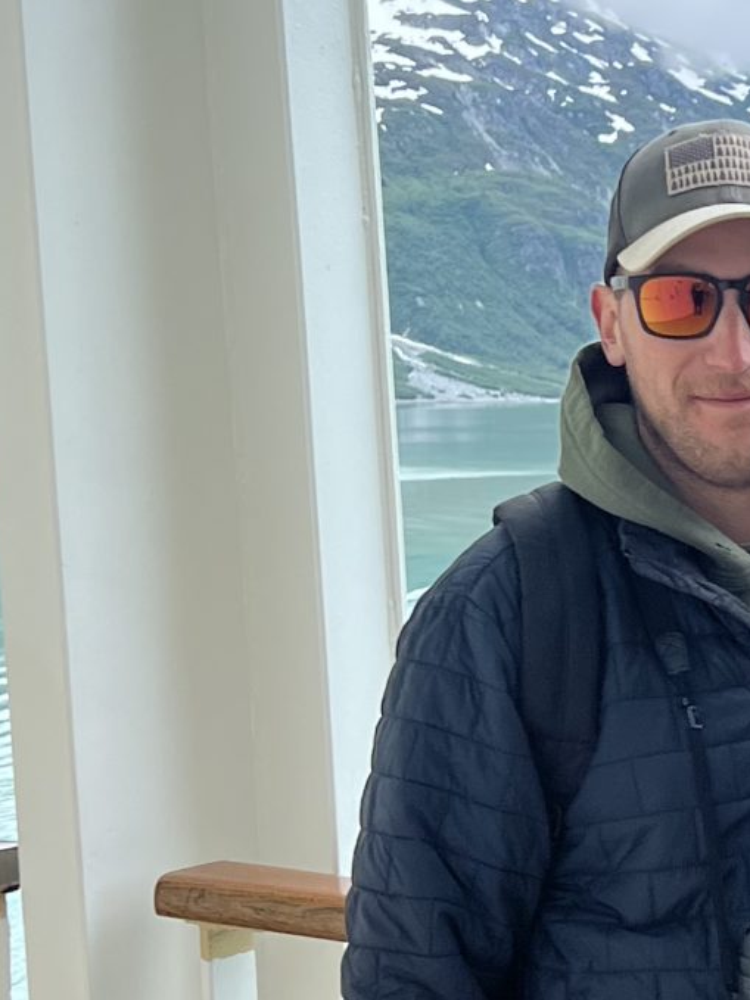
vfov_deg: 20.0
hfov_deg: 14.3
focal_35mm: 98
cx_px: 1026
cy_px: 624
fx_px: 2832
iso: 50
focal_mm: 5.7
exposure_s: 1/1252
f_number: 1.5
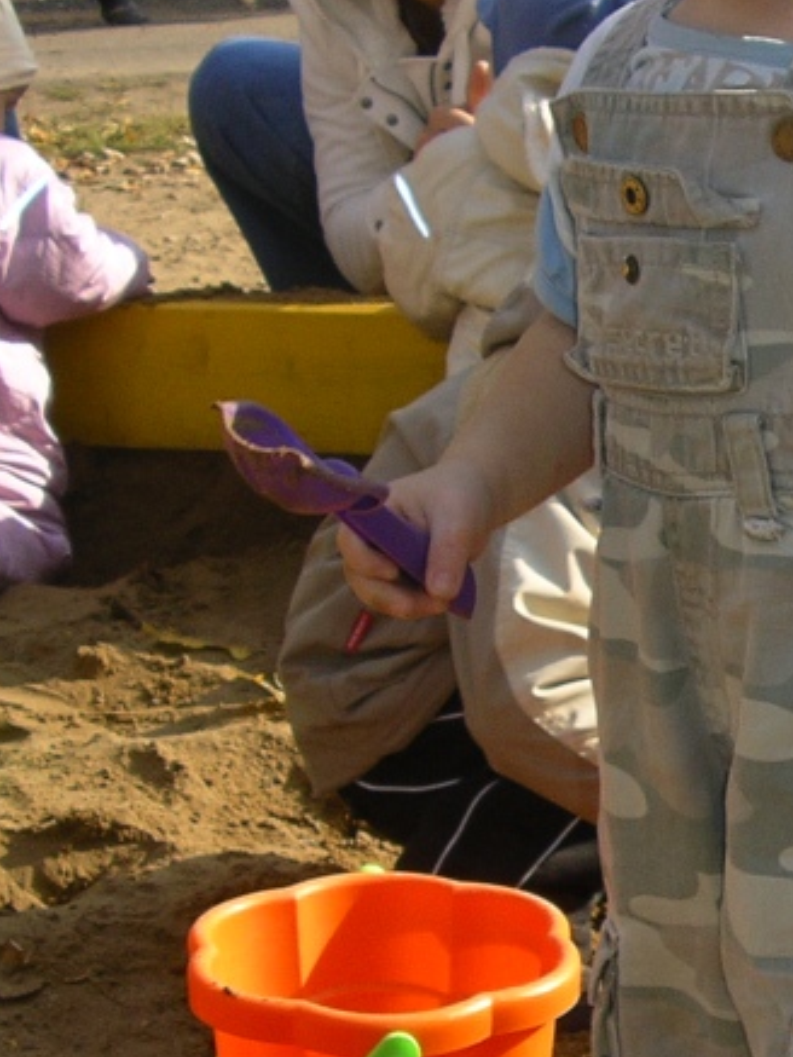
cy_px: 522
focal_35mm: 89
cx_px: 892
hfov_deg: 16.1
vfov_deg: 22.0
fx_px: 2717
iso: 50
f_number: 2.9
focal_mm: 5.8
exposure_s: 1/400
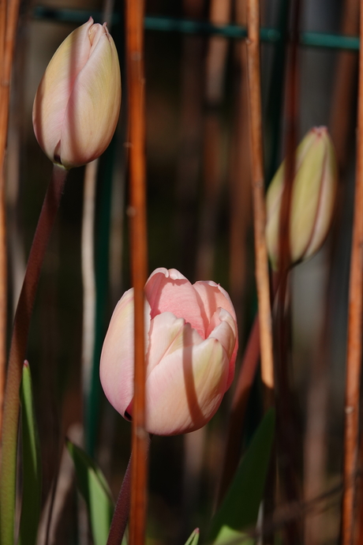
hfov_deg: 2.6
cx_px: 182
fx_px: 7955
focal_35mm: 526
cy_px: 272
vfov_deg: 3.9
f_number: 4
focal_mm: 192.73
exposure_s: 1/1250
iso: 100
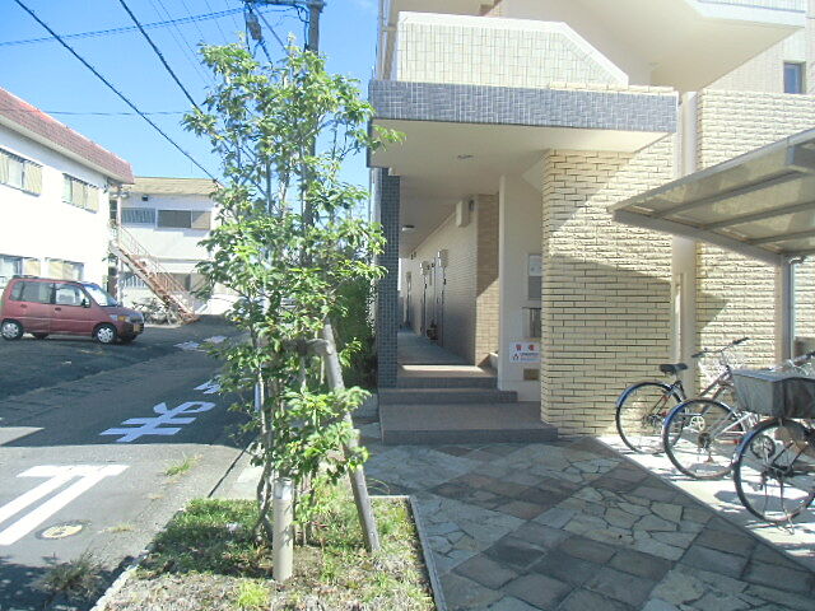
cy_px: 306
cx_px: 408
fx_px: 565
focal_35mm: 24
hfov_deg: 71.6
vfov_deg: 56.8
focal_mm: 4.24
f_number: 3
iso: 64
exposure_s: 1/320
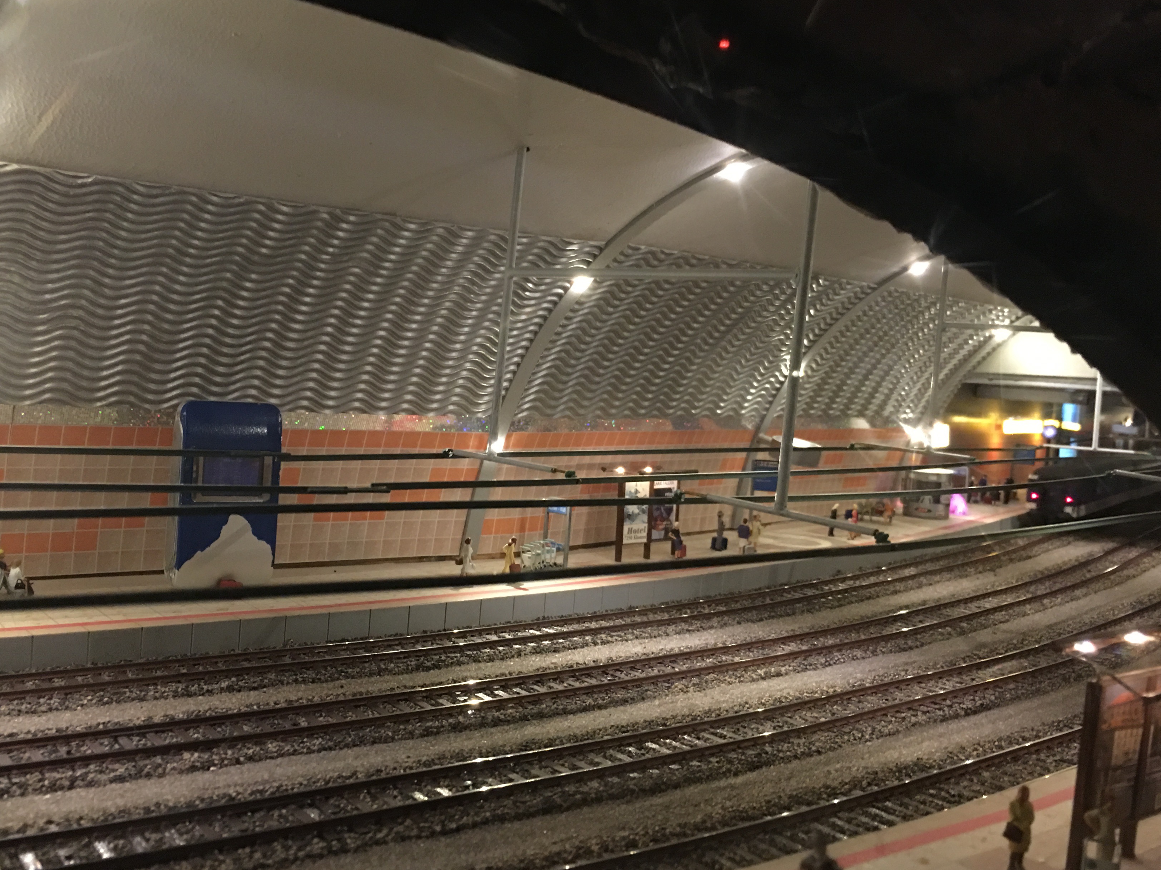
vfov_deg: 39.7
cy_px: 451
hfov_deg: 51.3
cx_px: 566
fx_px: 1207
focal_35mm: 36
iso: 100
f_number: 2.2
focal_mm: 4.15
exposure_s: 1/4
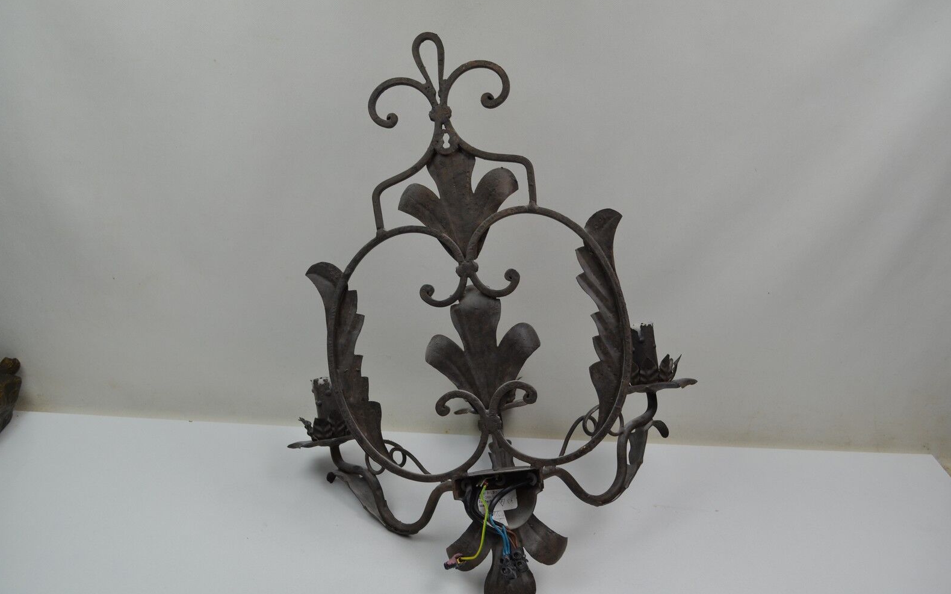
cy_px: 310
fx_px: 881
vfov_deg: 37.3
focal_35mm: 34
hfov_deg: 56.7
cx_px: 479
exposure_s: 1/125
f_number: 5.6
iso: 360
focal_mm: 22
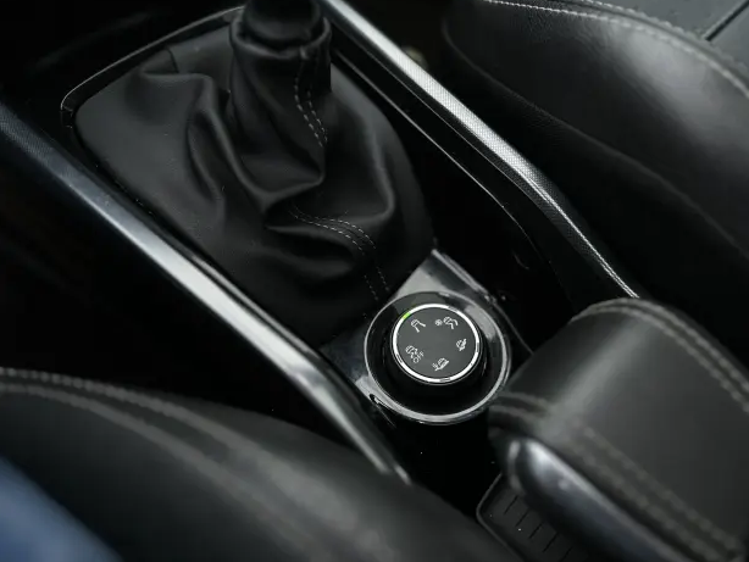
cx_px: 387
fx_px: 541
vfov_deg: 54.9
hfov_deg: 69.4
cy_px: 274
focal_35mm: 25
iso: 320
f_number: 1.78
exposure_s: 1/60
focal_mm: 6.86
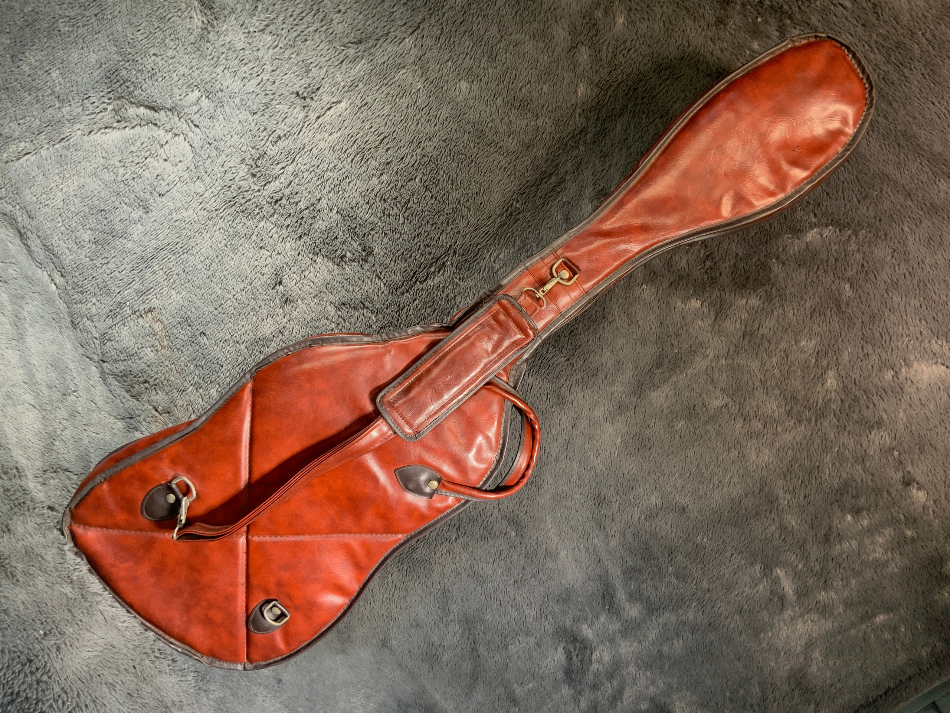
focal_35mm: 29
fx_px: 796
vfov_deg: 48.2
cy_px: 356
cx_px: 475
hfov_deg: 61.7
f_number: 1.8
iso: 64
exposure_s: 1/78
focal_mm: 3
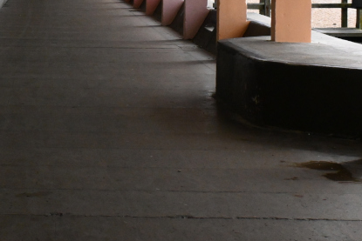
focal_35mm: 113
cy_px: 11
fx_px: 1135
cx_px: 42
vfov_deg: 12.0
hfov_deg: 17.9
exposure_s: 1/4000
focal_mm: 30.5
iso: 3600
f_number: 7.1
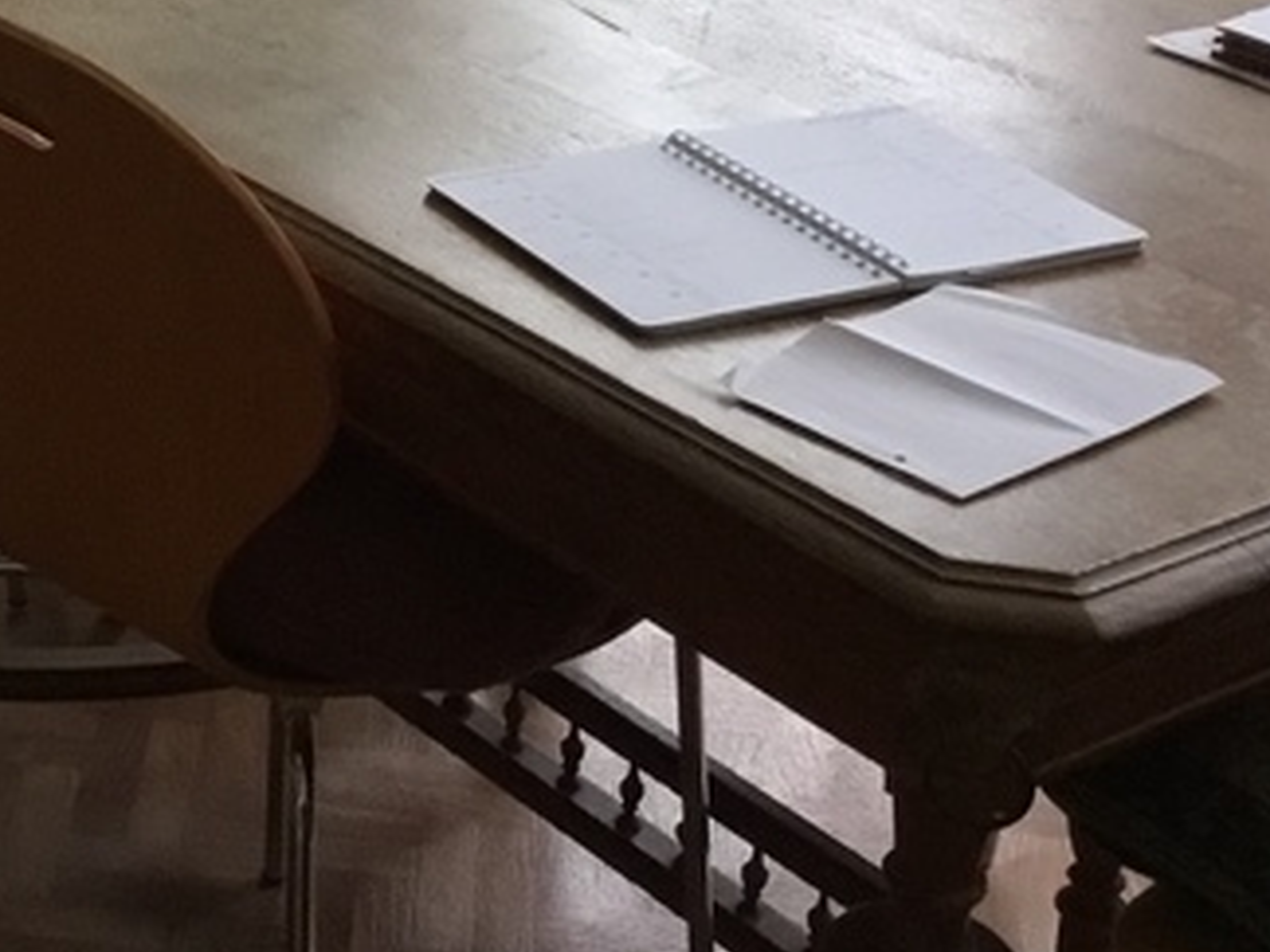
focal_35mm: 98
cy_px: -282
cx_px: -98
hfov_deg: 19.3
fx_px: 3595
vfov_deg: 14.5
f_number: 2.4
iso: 160
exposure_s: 1/33
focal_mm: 3.3
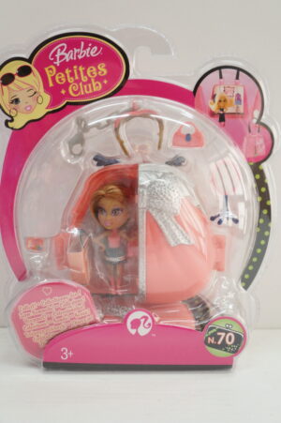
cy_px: 212
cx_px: 140
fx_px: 369
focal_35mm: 32
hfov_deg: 41.7
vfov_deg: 59.5
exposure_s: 1/60
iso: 1250
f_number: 5.6
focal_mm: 21
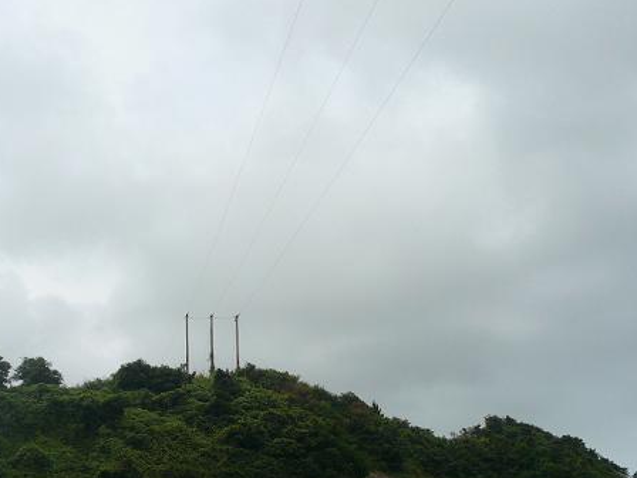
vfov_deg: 29.6
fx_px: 883
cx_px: 263
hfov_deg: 39.5
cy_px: 380
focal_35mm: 48
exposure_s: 1/160
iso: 100
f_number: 8
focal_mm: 4.6
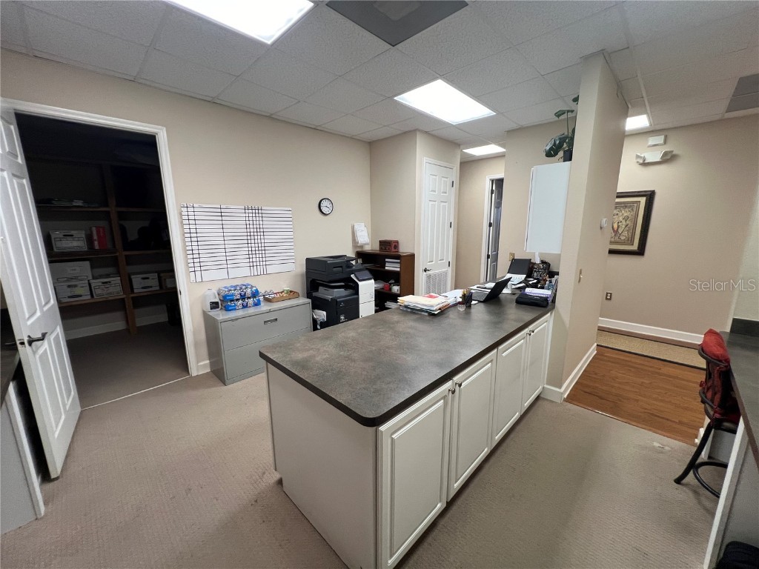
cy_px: 284
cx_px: 380
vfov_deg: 89.9
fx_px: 285
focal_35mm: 13
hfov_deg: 106.2
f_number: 1.8
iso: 160
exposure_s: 1/120
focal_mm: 1.57
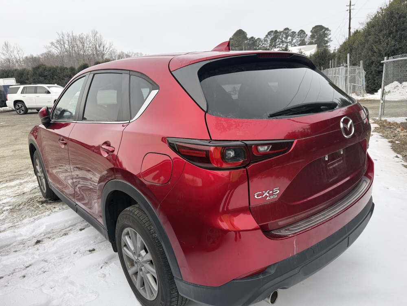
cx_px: 204
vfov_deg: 56.8
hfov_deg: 71.6
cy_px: 153
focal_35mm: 24
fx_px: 282
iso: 80
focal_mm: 6.76
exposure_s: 1/878
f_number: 1.78
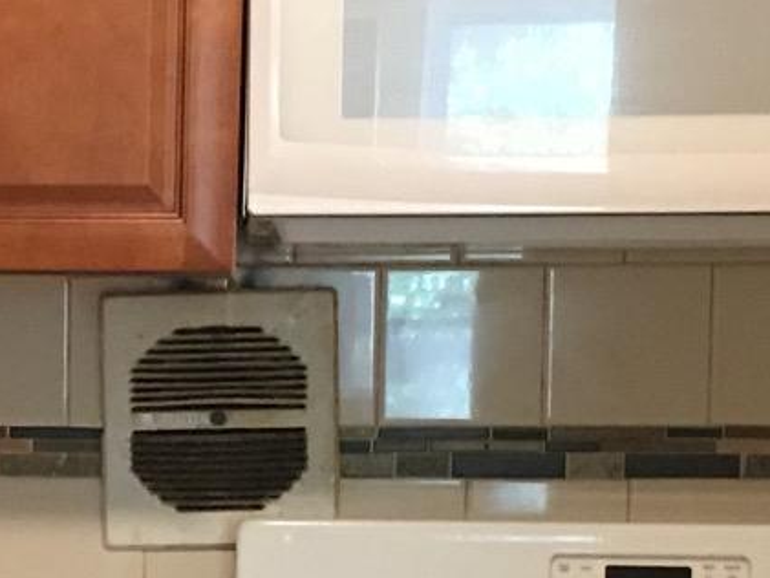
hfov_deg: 13.6
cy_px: 613
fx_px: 3137
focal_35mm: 141
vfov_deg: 10.4
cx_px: -165
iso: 100
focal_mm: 4.15
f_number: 2.2
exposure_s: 1/15
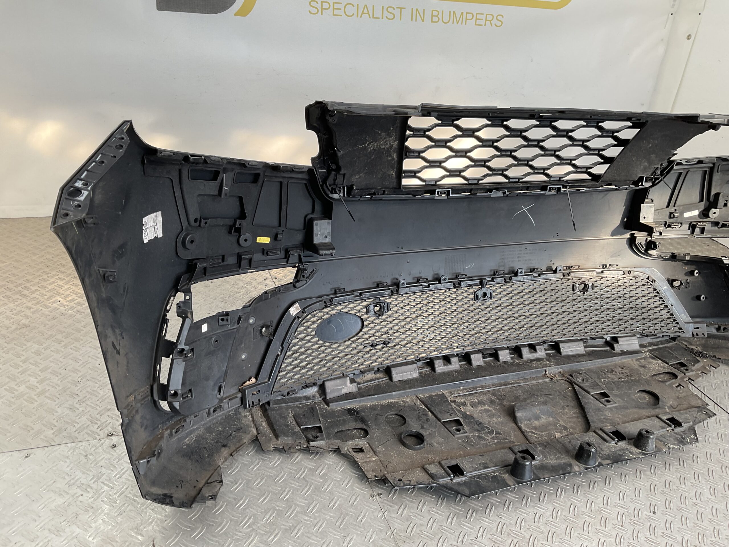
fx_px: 611
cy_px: 274
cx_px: 364
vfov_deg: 48.2
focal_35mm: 29
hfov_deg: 61.7
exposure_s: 1/149
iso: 16
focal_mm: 3
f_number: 1.8
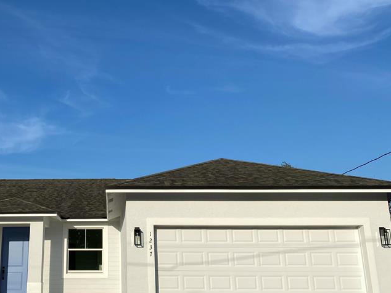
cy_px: 148
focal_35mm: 42
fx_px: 474
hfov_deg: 43.3
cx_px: 96
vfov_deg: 34.3
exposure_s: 1/4444
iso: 32
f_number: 1.8
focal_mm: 4.25
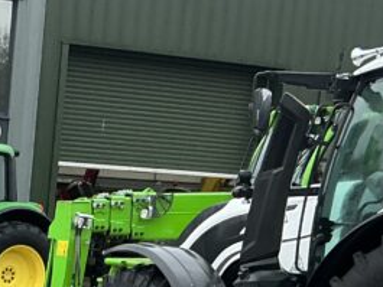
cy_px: 449
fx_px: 1195
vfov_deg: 12.9
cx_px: -98
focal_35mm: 108
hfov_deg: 17.2
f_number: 1.8
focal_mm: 3
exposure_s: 1/122
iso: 40
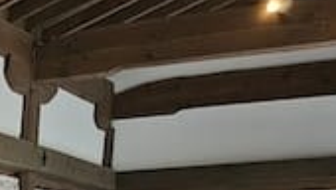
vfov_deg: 8.8
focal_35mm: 118
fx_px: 1052
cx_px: -334
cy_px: 530
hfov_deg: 14.9
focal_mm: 6.3
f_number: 1.7
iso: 320
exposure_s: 1/120
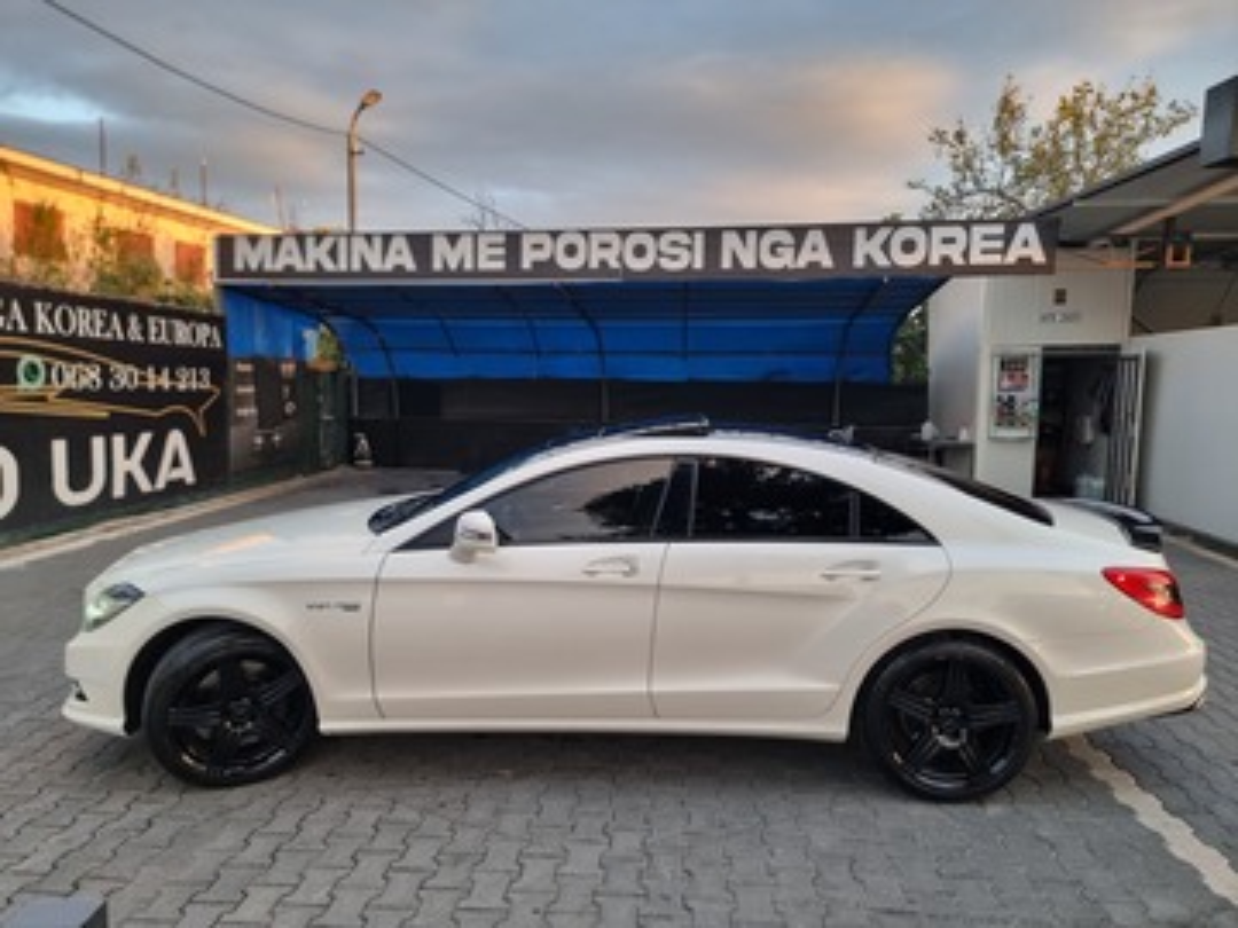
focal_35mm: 24
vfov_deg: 56.8
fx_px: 858
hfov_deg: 71.6
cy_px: 464
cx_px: 619
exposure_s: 1/100
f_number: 1.8
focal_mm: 6.7
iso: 80
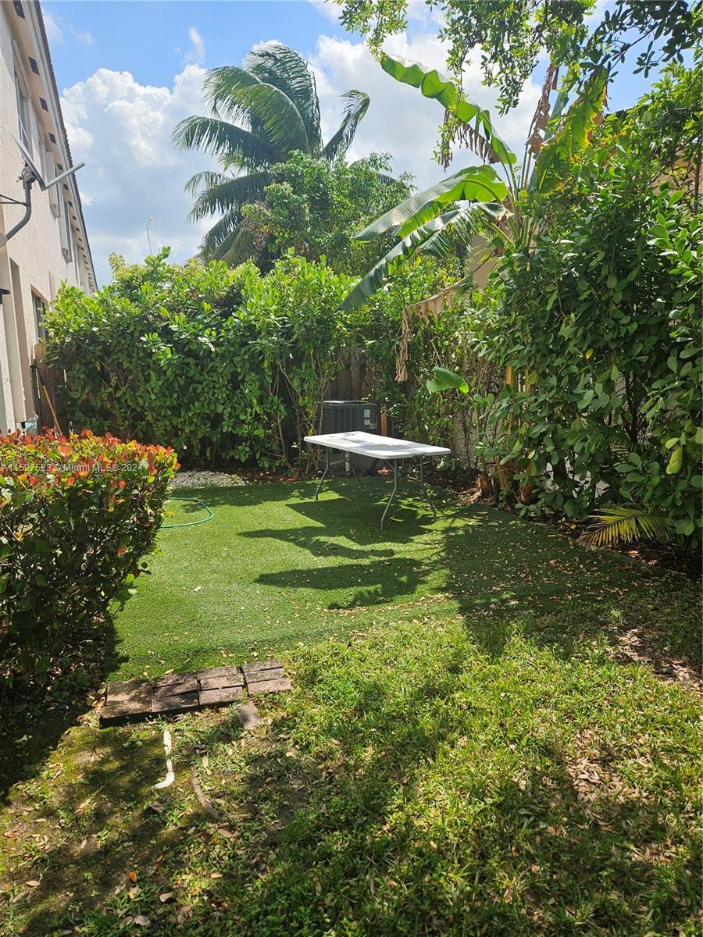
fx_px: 623
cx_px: 352
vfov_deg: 73.9
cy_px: 468
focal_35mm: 23
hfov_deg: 58.9
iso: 25
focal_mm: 5.4
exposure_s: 1/1567
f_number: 1.8
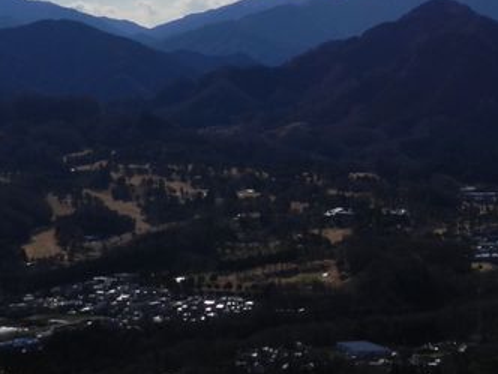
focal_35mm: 118
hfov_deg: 16.4
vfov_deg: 12.5
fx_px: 1698
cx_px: 492
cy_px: 144
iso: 80
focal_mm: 8.9
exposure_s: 1/320
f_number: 11.2
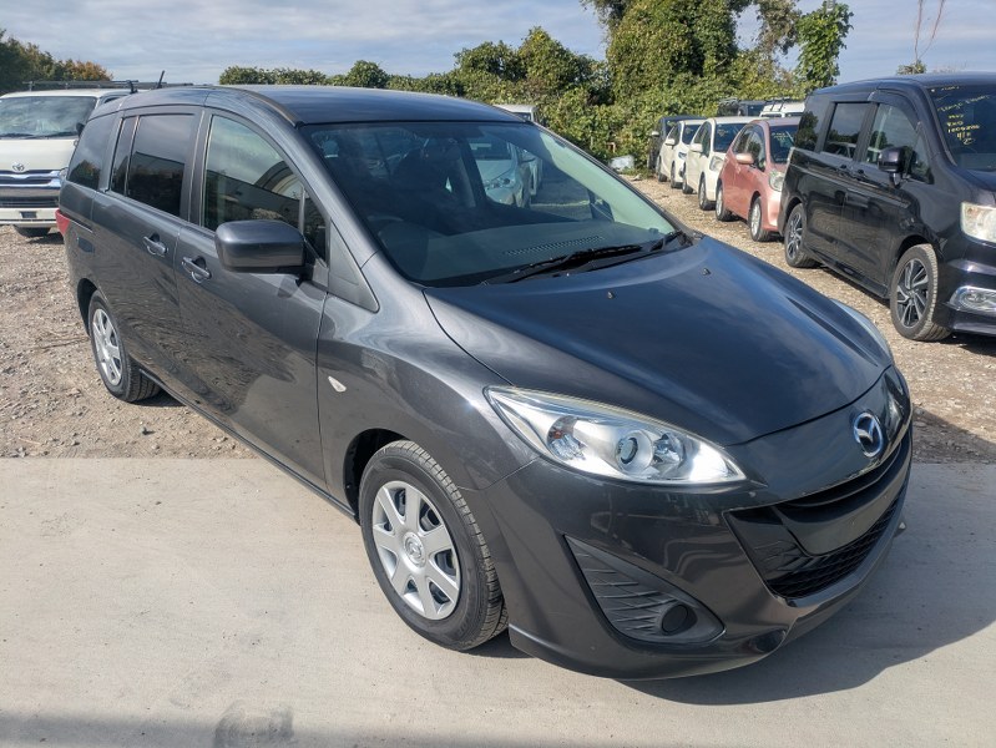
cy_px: 374
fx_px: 720
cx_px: 498
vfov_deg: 54.9
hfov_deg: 69.4
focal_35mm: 25
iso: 48
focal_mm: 5.43
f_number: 1.89
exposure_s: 1/3086
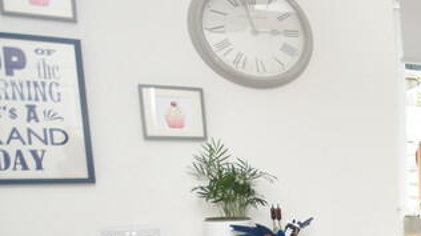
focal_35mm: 51
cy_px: 239
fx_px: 569
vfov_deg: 22.5
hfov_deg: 28.3
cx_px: 618
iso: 400
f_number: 5
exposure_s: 1/200
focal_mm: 10
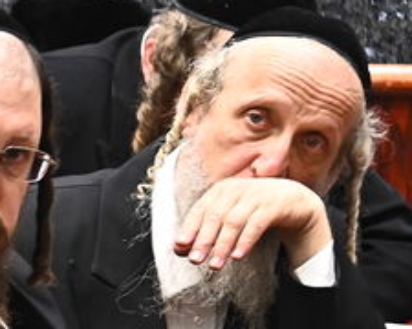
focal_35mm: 409
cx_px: -604
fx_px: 4987
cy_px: 391
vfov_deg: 3.8
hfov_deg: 4.6
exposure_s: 1/200
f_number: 5
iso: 2500
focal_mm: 70
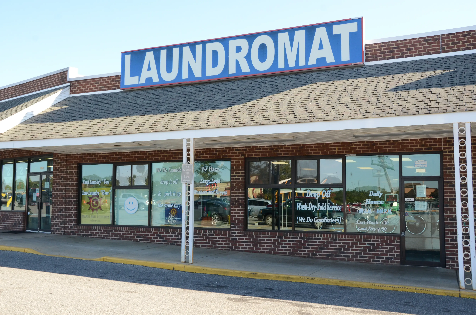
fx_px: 515
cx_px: 238
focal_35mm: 39
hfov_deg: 49.6
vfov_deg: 34.1
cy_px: 158
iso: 640
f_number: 9
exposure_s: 1/320
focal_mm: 26
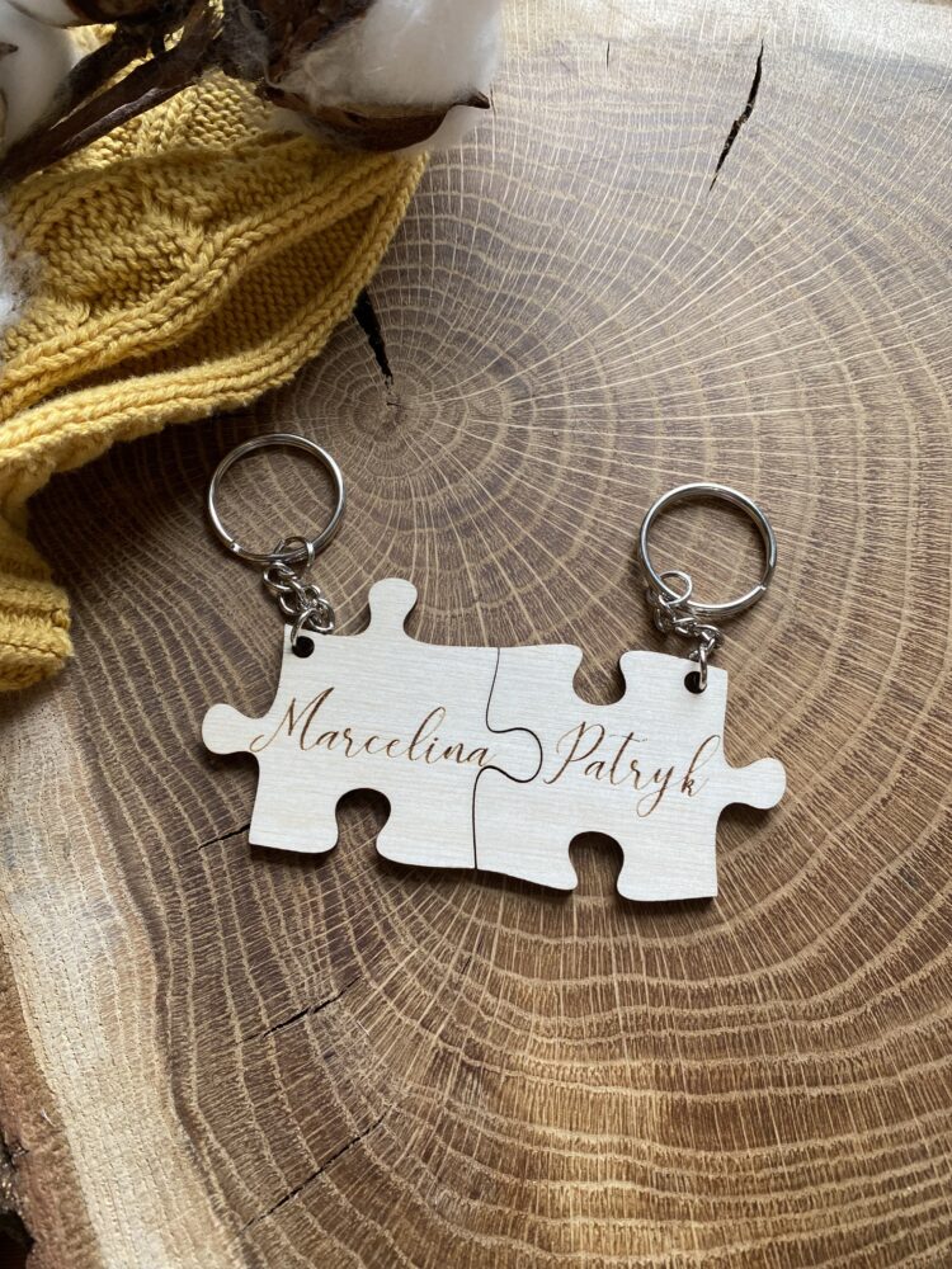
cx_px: 476
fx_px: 953
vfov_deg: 67.3
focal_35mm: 26
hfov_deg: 53.1
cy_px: 634
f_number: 1.8
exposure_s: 1/100
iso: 125
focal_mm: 4.25
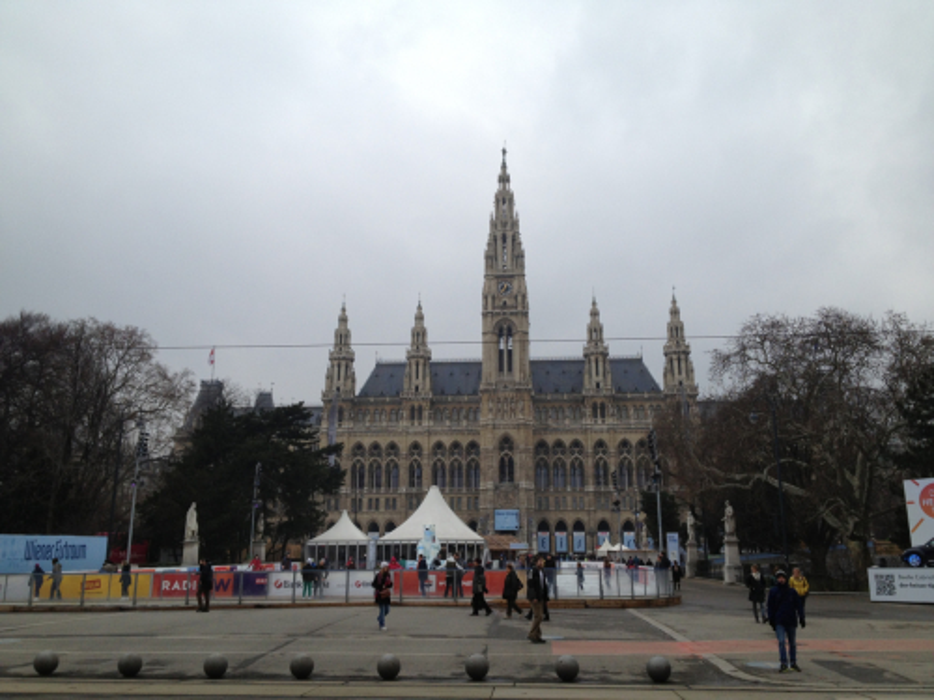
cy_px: 350
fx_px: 944
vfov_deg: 40.7
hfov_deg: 52.6
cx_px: 467
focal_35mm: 35
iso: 50
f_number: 2.4
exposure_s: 1/717
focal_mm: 4.28
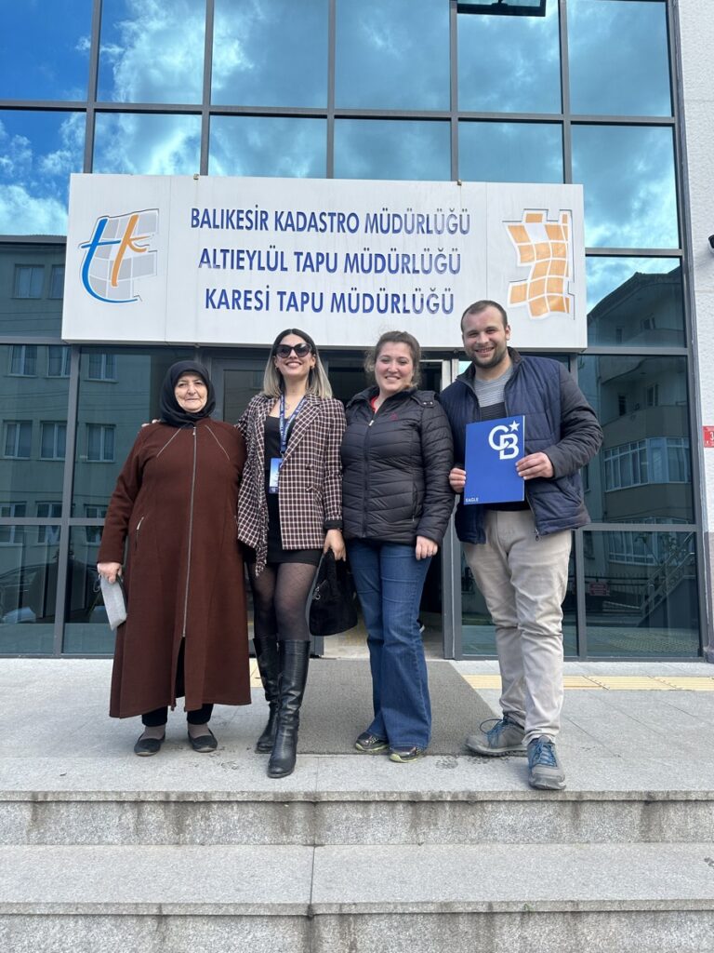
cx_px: 357
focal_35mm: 24
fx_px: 660
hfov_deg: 56.8
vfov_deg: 71.6
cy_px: 476
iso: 80
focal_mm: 6.86
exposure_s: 1/1171
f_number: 1.78
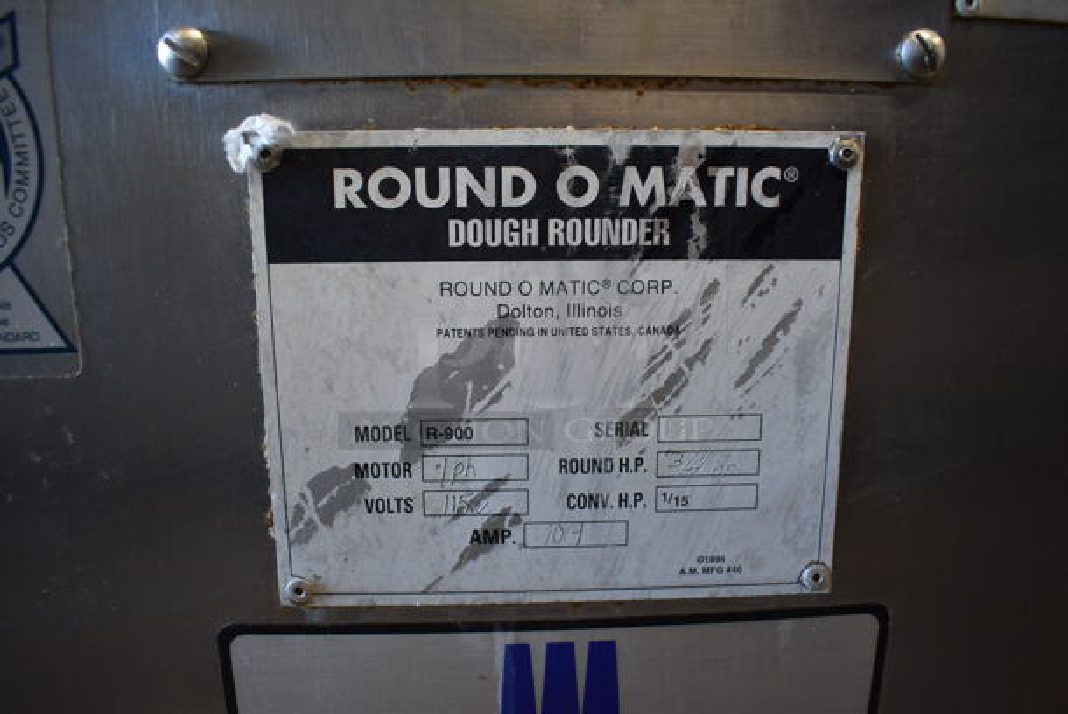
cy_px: 357
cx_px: 534
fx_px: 802
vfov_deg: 48.0
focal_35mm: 27
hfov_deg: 67.3
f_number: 4
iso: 900
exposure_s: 1/60
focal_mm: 18
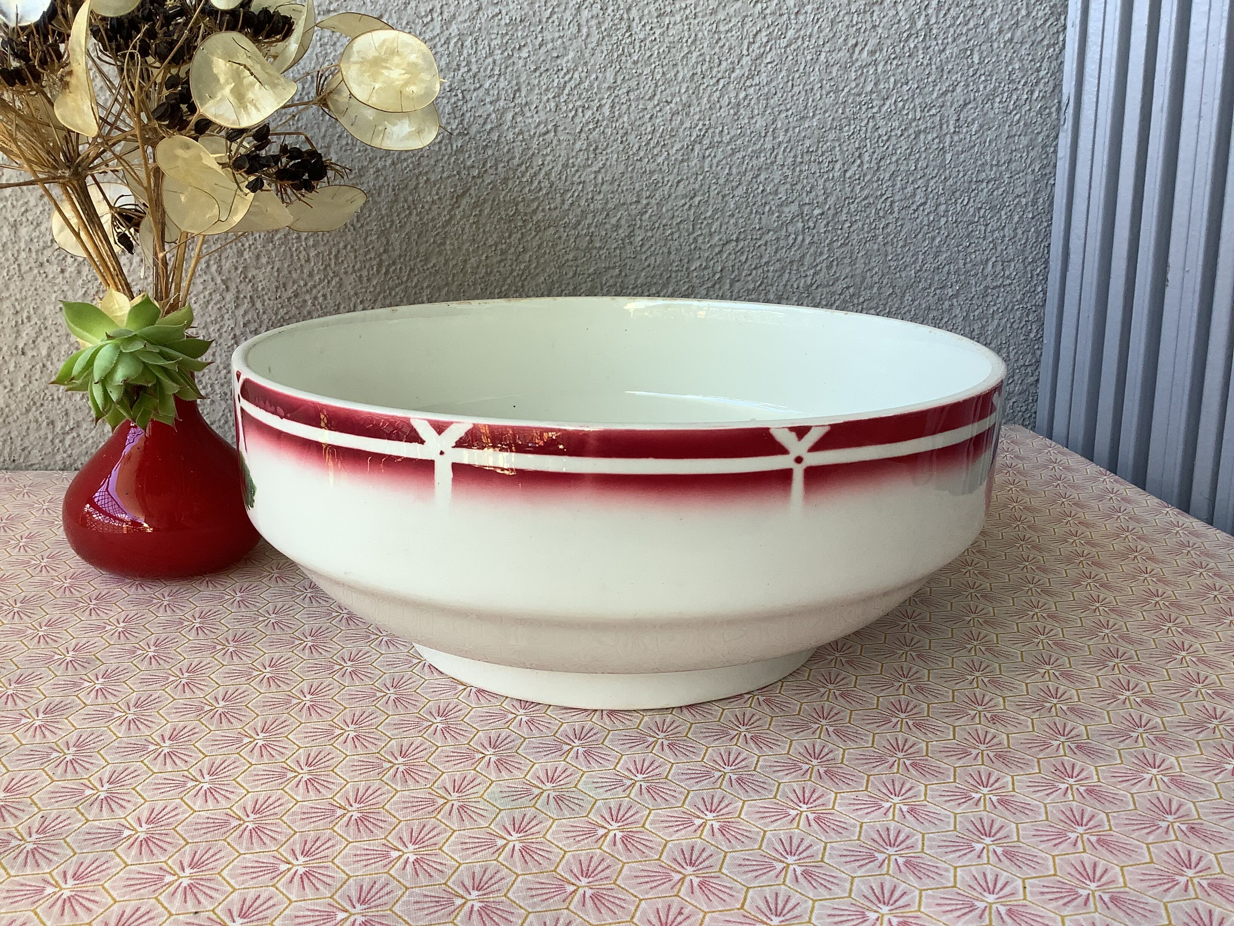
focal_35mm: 31
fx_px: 1105
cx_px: 617
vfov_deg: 45.4
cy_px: 463
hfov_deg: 58.4
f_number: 2.4
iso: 40
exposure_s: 1/100
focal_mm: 3.3
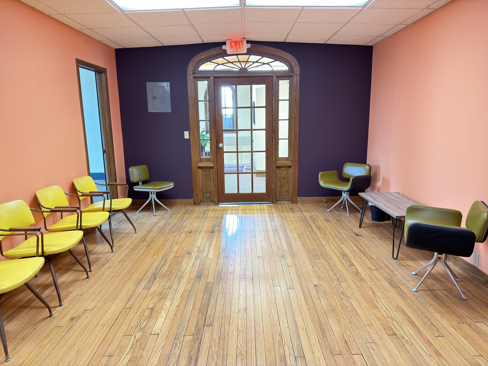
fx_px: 338
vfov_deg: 56.8
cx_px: 244
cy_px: 183
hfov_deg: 71.6
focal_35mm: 24
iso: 500
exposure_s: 1/40
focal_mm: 6.76
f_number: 1.78
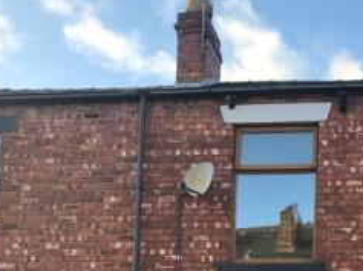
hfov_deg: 27.2
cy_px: 293
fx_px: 722
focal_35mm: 69
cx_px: 327
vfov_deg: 20.3
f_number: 1.8
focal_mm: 3.99
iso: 25
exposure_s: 1/120
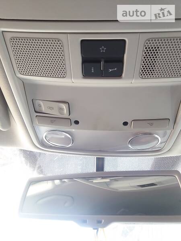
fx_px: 195
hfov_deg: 49.7
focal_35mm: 28
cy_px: 120
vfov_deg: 63.4
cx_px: 90
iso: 125
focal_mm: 3.7
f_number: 1.9
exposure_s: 1/33
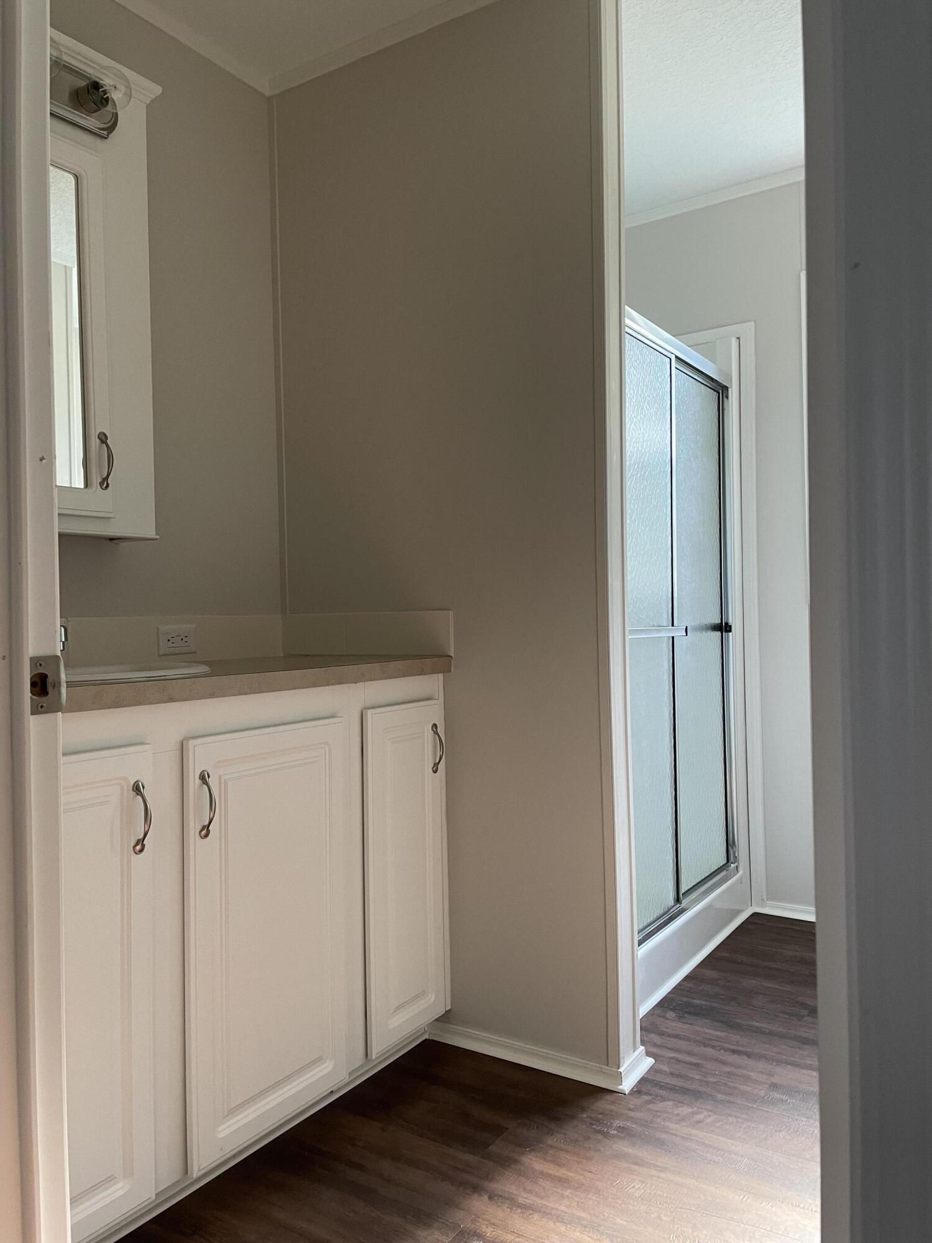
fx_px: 933
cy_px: 622
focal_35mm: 26
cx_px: 466
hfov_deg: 53.1
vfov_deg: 67.3
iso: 160
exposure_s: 1/60
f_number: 1.6
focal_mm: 4.2
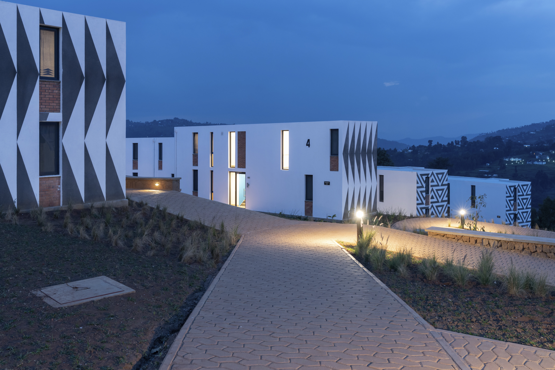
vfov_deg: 42.3
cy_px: 185
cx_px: 278
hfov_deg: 60.3
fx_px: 478
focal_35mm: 31
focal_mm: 31
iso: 1000
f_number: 8
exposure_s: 2.5
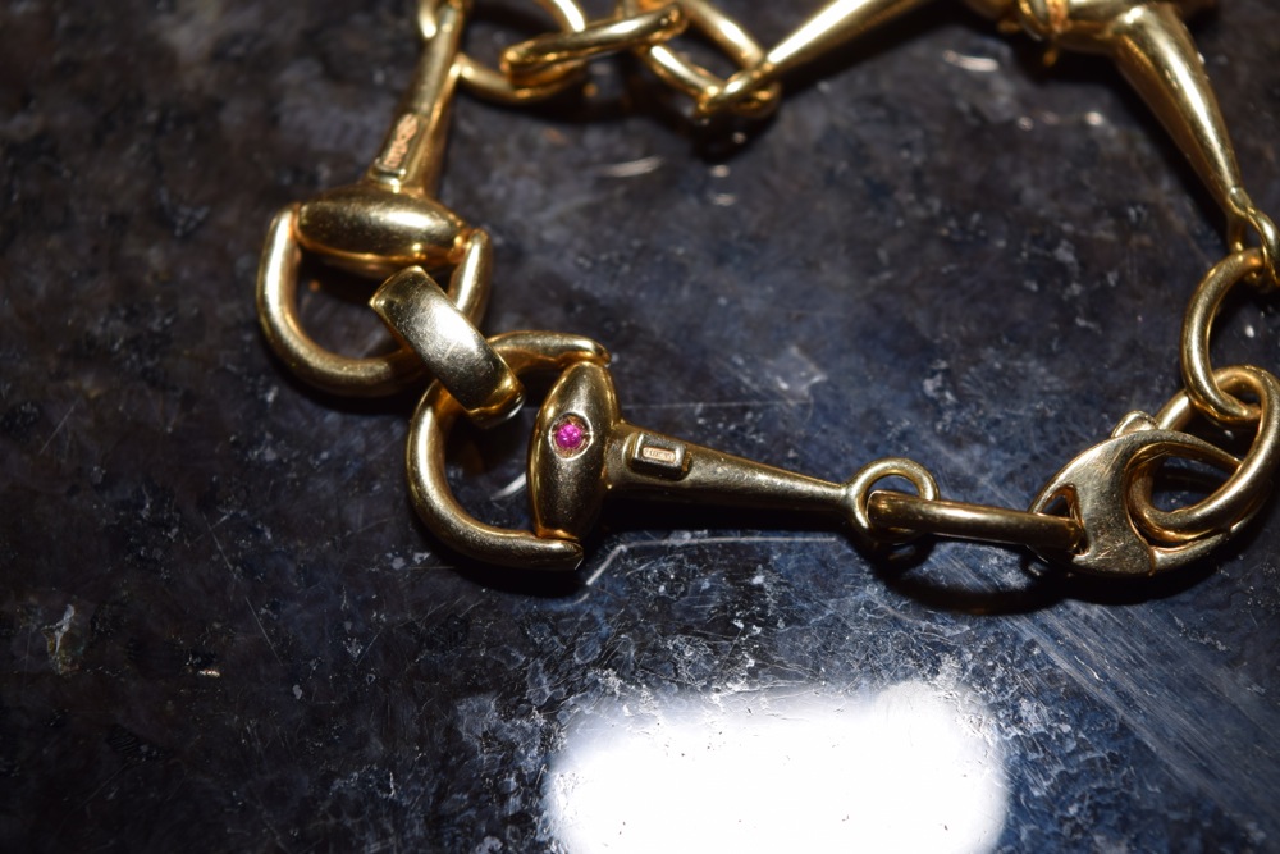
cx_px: 640
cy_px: 427
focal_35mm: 82
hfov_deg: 24.6
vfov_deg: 16.6
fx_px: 2934
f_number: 8
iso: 100
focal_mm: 55
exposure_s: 1/60
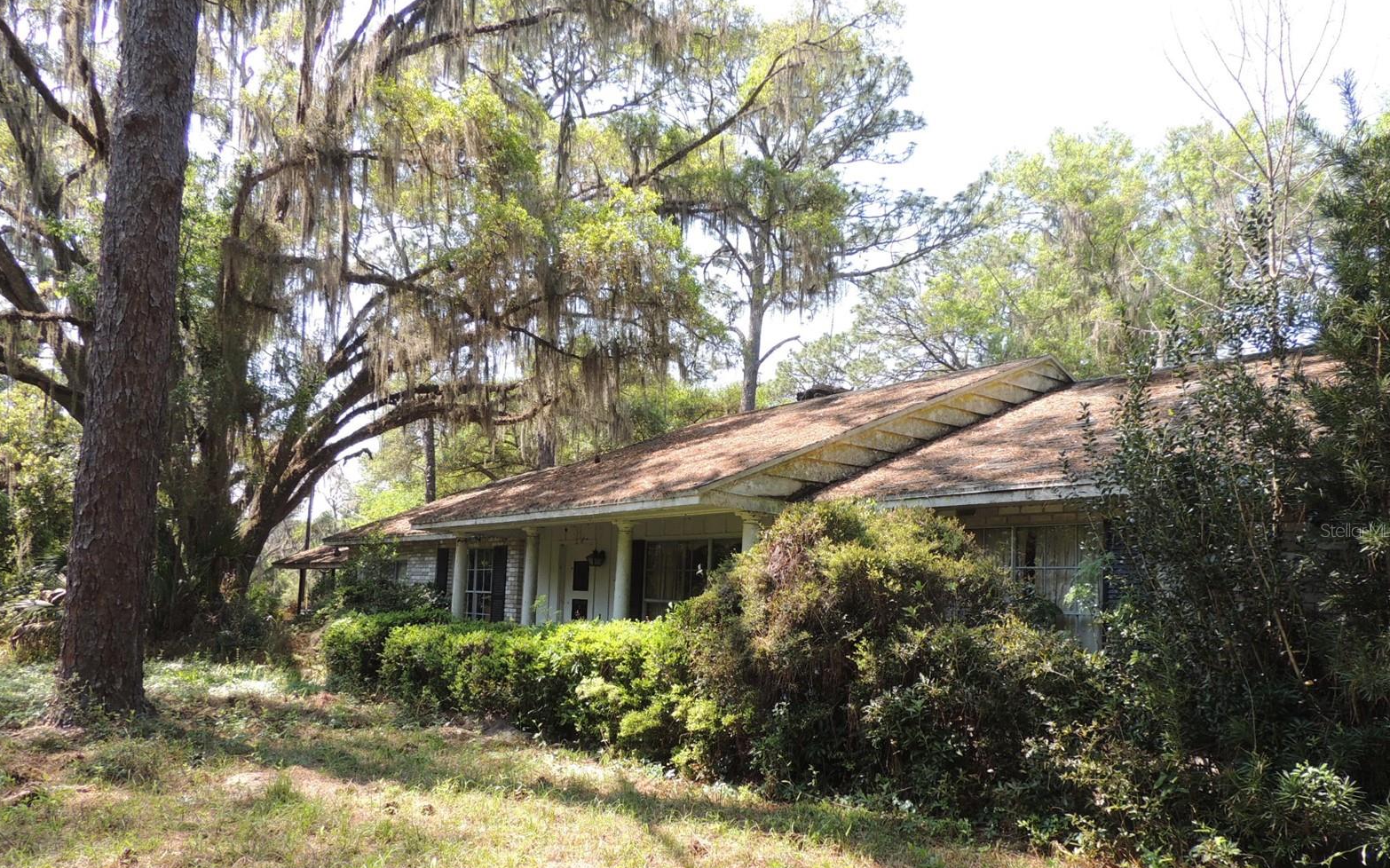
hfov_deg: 70.4
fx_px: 985
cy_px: 530
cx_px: 694
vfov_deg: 47.2
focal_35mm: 26
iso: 100
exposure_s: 1/250
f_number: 3
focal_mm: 4.3
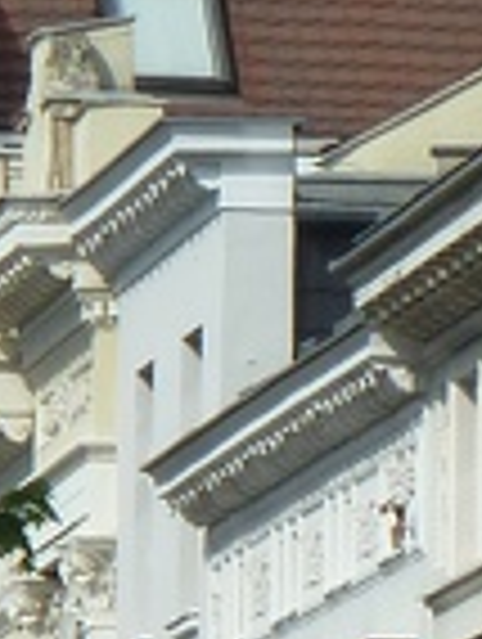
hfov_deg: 1.2
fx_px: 23841
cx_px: 171
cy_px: 882
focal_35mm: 1288
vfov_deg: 1.5
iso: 80
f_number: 5
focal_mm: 29.9
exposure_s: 1/500
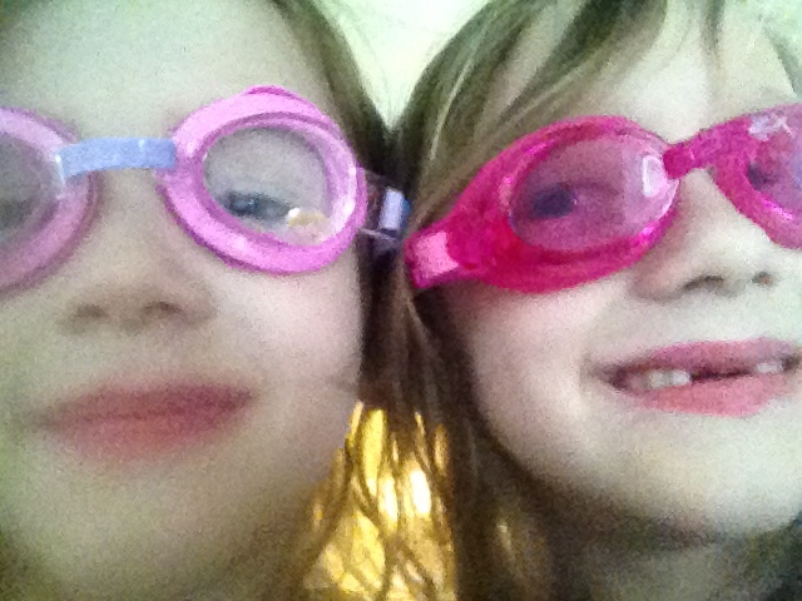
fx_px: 811
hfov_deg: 52.6
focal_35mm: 35
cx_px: 401
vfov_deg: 40.7
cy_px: 300
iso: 1250
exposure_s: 1/24
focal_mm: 1.85
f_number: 2.4
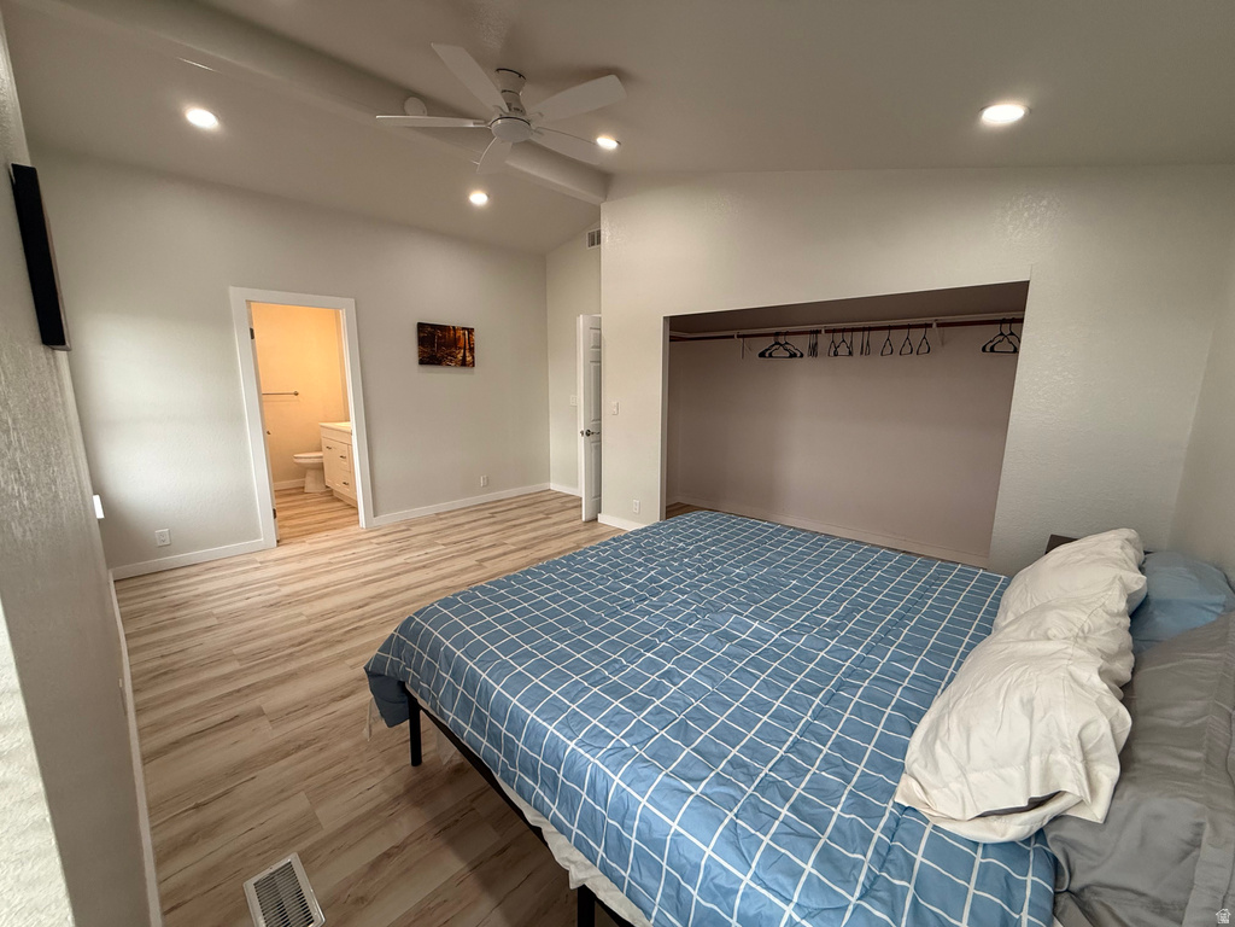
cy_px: 464
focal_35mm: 14
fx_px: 499
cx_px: 618
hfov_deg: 102.1
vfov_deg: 85.7
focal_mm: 2.22
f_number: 2.2
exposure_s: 1/120
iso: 160
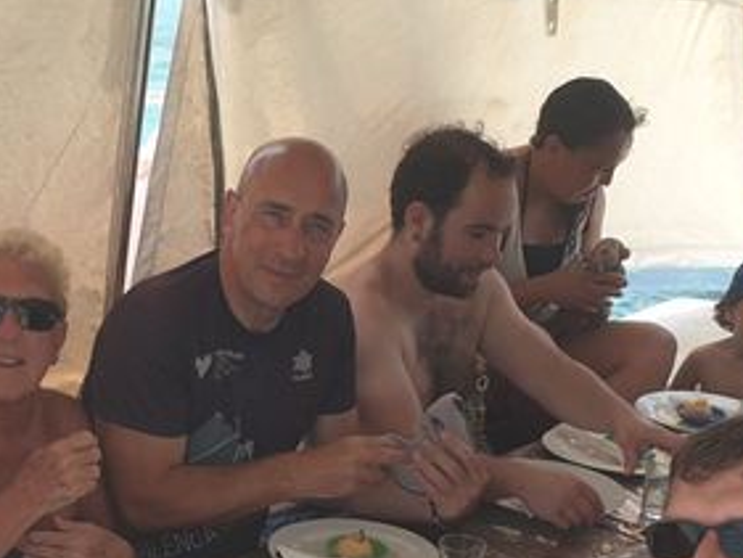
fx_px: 1589
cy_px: 643
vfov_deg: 19.0
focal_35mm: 74
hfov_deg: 25.7
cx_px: 106
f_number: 2.4
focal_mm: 4.3
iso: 50
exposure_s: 1/960
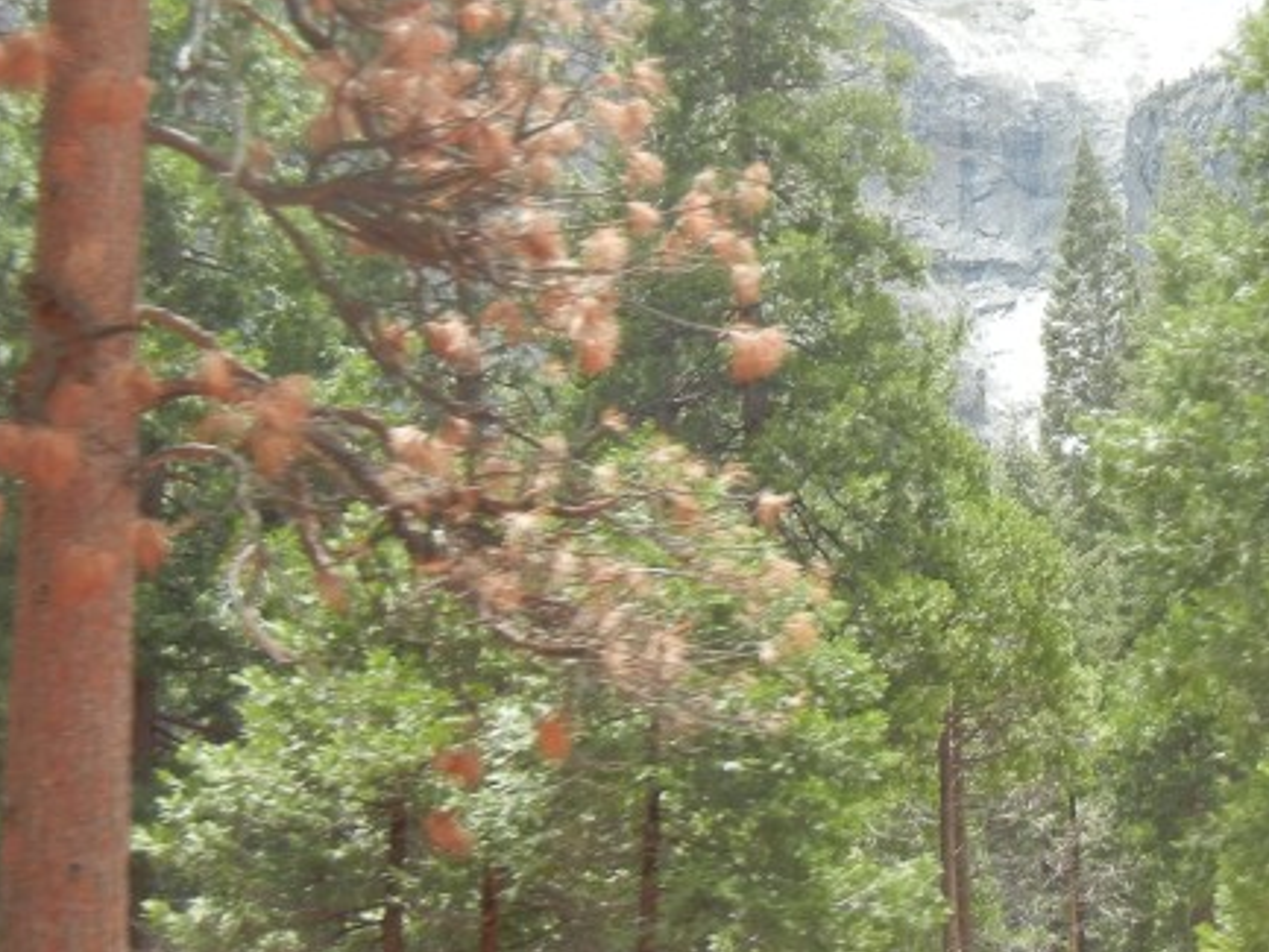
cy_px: 161
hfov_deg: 26.8
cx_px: 1040
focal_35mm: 71
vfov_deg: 20.4
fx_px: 2604
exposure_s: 1/372
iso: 160
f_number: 3.5
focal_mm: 5.4
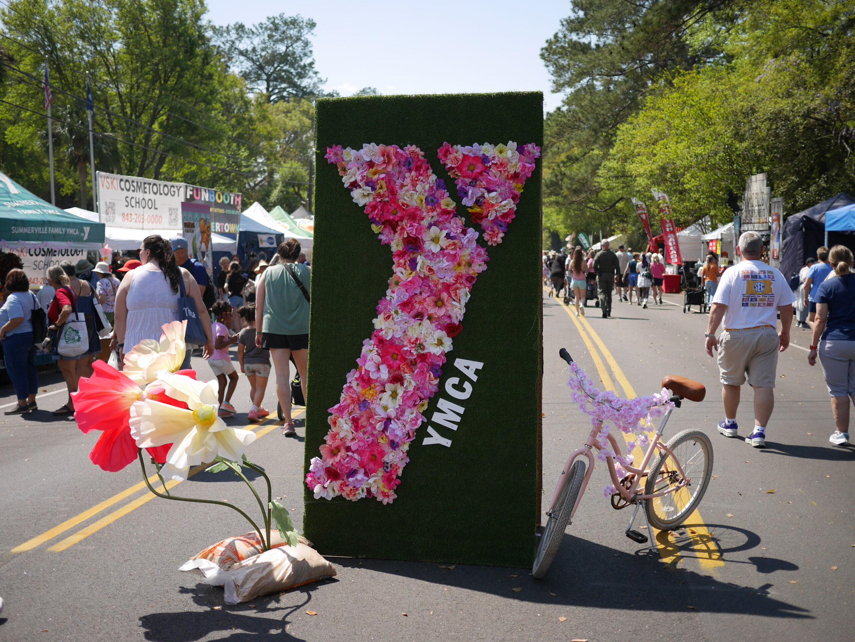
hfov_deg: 46.8
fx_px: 988
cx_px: 428
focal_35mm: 40
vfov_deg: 36.0
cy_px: 321
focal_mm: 20
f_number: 1.8
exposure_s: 1/5000
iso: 200
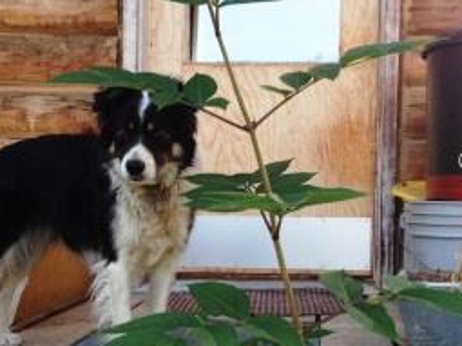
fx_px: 774
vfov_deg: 25.2
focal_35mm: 58
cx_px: 286
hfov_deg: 33.1
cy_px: 201
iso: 50
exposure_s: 1/152
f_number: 2.4
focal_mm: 4.12
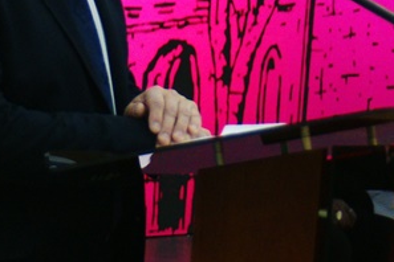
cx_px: 200
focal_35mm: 455
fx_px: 4979
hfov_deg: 4.5
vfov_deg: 3.0
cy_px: 28
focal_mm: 90
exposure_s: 1/50
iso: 800
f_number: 5.6
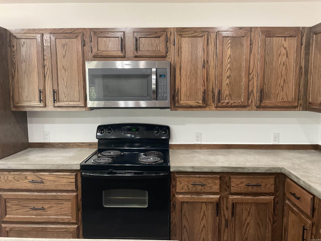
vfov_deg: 48.2
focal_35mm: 29
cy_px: 120
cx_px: 160
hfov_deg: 61.7
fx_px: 269
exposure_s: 1/60
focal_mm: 3
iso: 200
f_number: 1.8
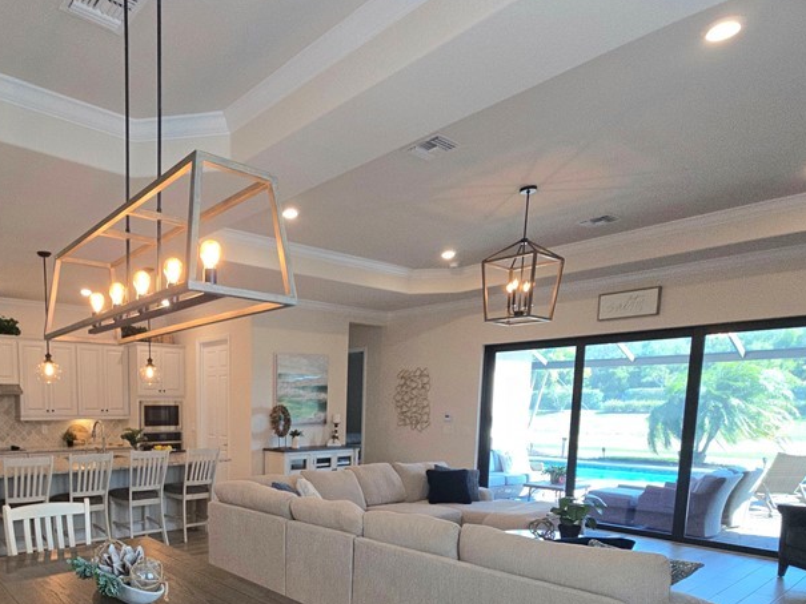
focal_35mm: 22
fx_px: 512
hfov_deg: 72.8
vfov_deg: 57.2
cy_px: 471
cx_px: 237
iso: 80
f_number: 2.2
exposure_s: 1/60.2
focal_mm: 2.2
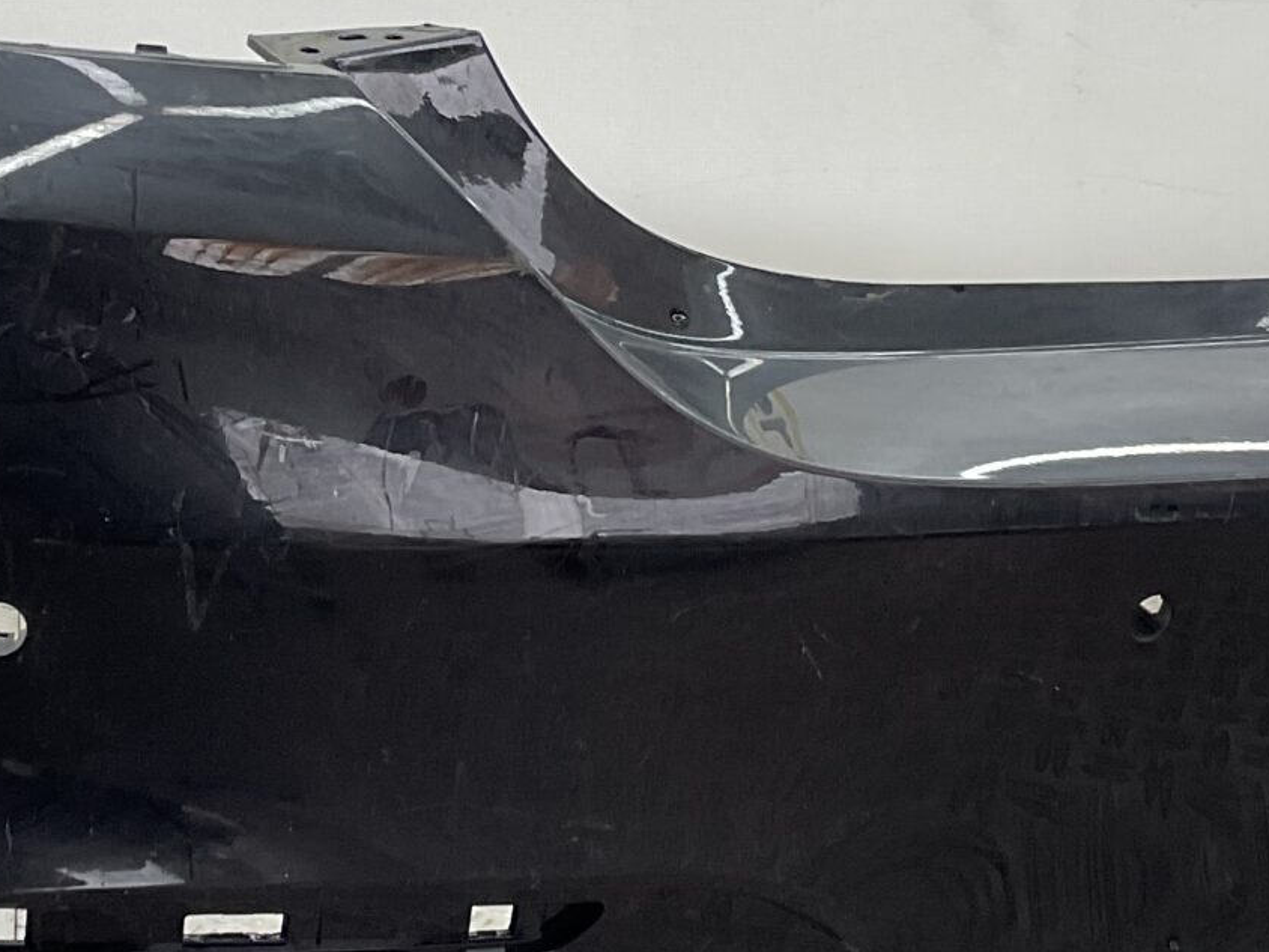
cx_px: 508
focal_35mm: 88
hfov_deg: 22.2
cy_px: 293
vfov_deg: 16.7
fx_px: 3226
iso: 25
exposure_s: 1/120
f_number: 1.8
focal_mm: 3
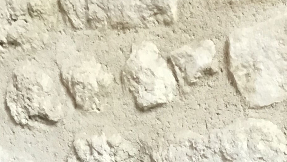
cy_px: 508
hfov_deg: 17.0
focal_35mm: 120
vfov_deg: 8.3
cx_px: 355
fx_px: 913
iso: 125
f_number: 2.4
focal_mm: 3.3
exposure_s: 1/33
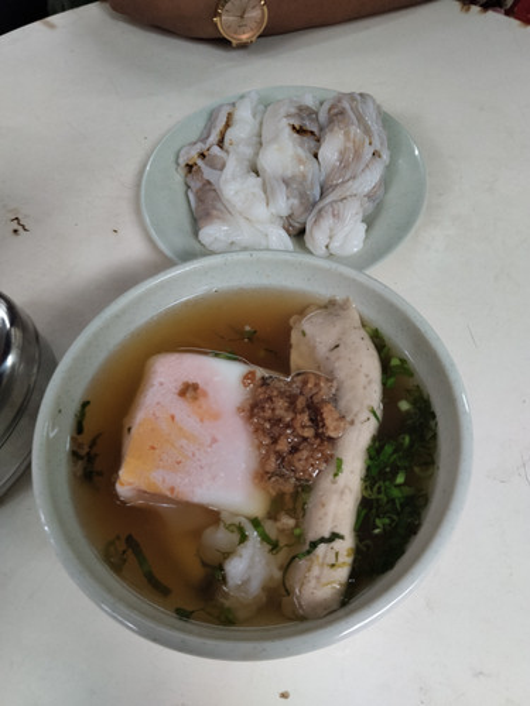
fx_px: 592
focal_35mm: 29
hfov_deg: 48.2
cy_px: 353
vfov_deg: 61.7
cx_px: 265
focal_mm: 4.22
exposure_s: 1/50
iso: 125
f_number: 1.8
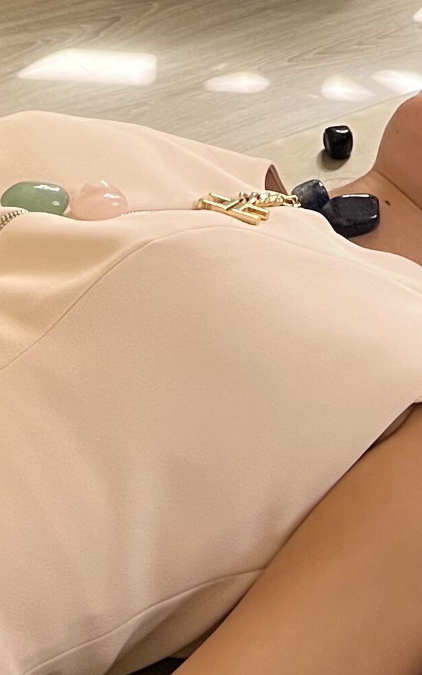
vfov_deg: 17.1
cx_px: 237
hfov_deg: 11.7
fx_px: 2061
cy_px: -276
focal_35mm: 112
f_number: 1.5
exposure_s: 1/50
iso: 80
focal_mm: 5.7
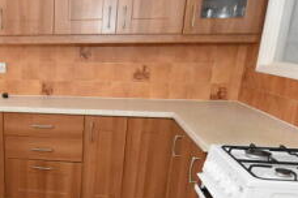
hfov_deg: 41.7
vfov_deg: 30.3
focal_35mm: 43
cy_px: 165
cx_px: 28
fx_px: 356
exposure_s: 1/60
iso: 6400
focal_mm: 10
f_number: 3.5
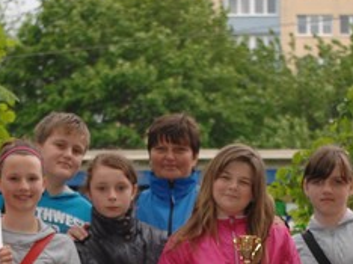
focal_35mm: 138
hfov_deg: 14.3
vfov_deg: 10.5
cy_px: 330
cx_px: 140
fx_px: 1406
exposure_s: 1/250
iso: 200
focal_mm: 28
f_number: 2.8
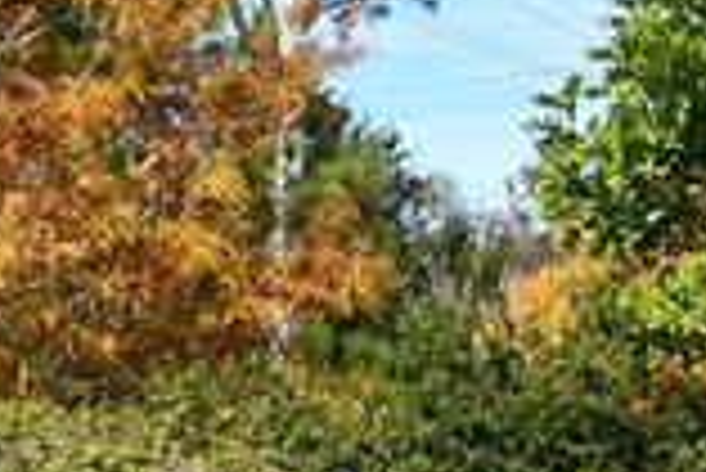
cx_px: -216
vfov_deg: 5.7
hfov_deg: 8.6
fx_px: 4652
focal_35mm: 237
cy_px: 782
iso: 100
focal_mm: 29
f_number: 8
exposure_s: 1/250
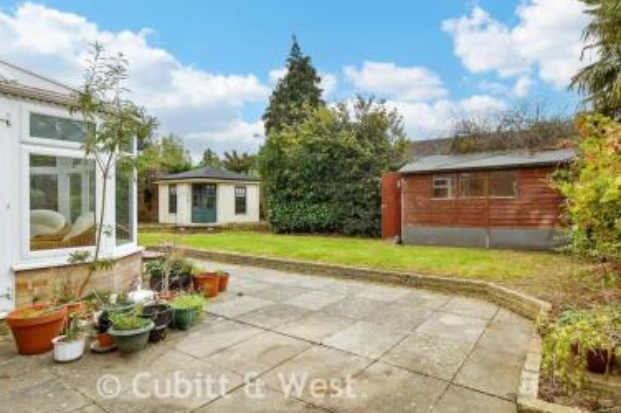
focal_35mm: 19
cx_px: 352
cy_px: 206
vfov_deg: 64.5
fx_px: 327
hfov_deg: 86.5
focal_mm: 10
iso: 160
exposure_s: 1/100
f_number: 8
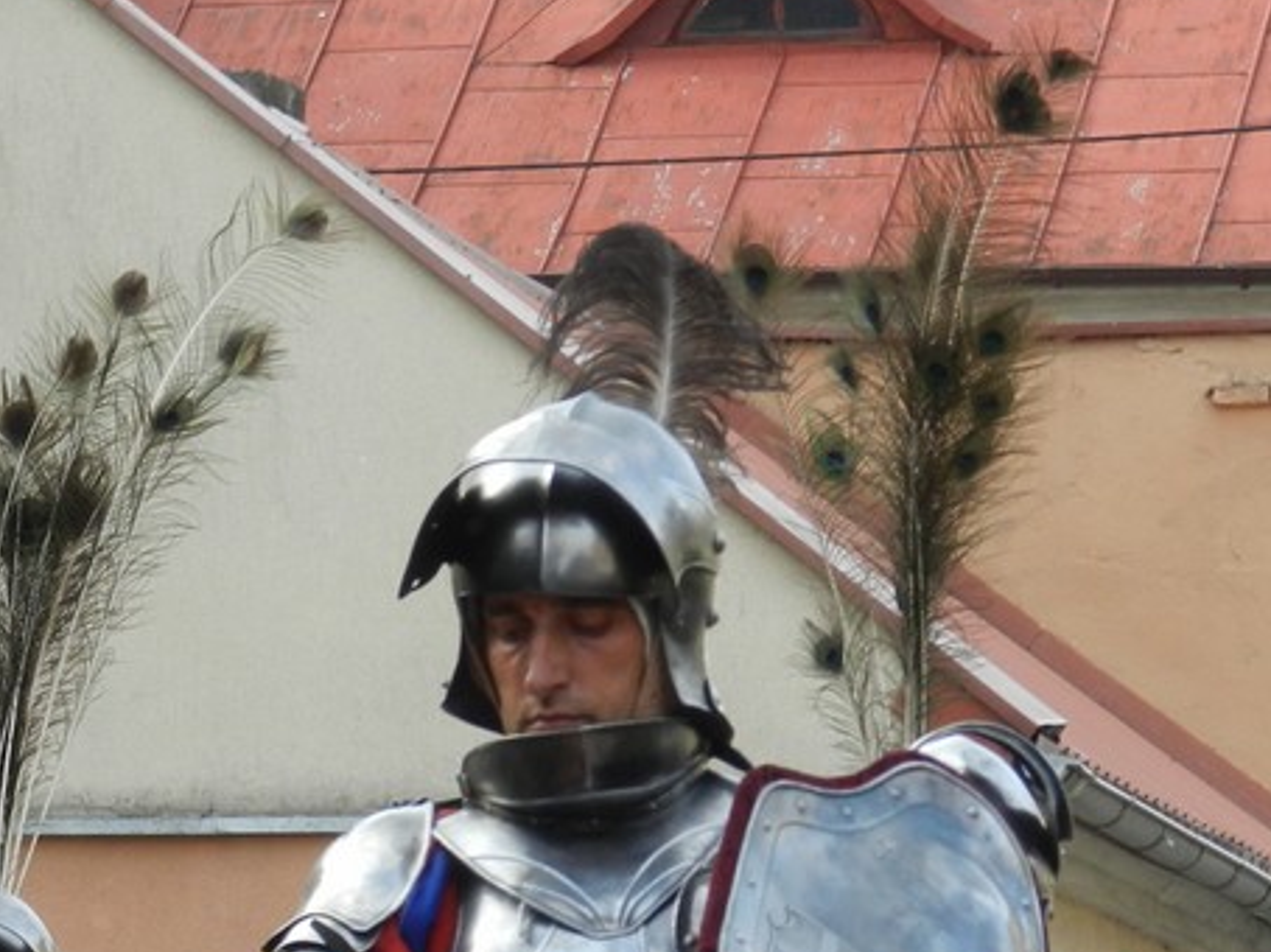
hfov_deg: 5.5
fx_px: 13248
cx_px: -157
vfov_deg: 4.1
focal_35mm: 361
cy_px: 949
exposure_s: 1/125
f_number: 5.3
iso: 160
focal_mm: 28.4
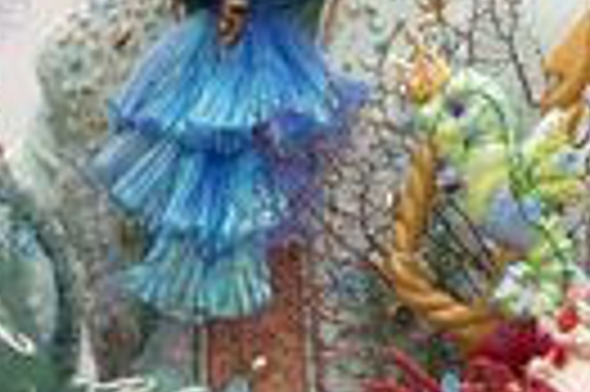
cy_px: -56
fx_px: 2242
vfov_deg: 9.9
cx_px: 135
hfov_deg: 14.9
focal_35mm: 137
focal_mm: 26
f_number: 3.2
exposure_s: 1/125
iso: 80
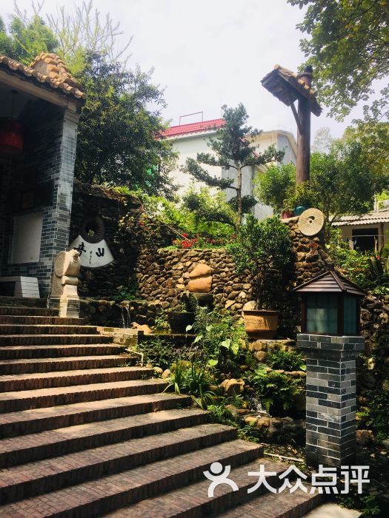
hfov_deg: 48.2
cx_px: 194
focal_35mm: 29
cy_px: 259
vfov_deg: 61.7
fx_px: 435
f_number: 2.2
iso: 25
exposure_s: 1/999
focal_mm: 4.15
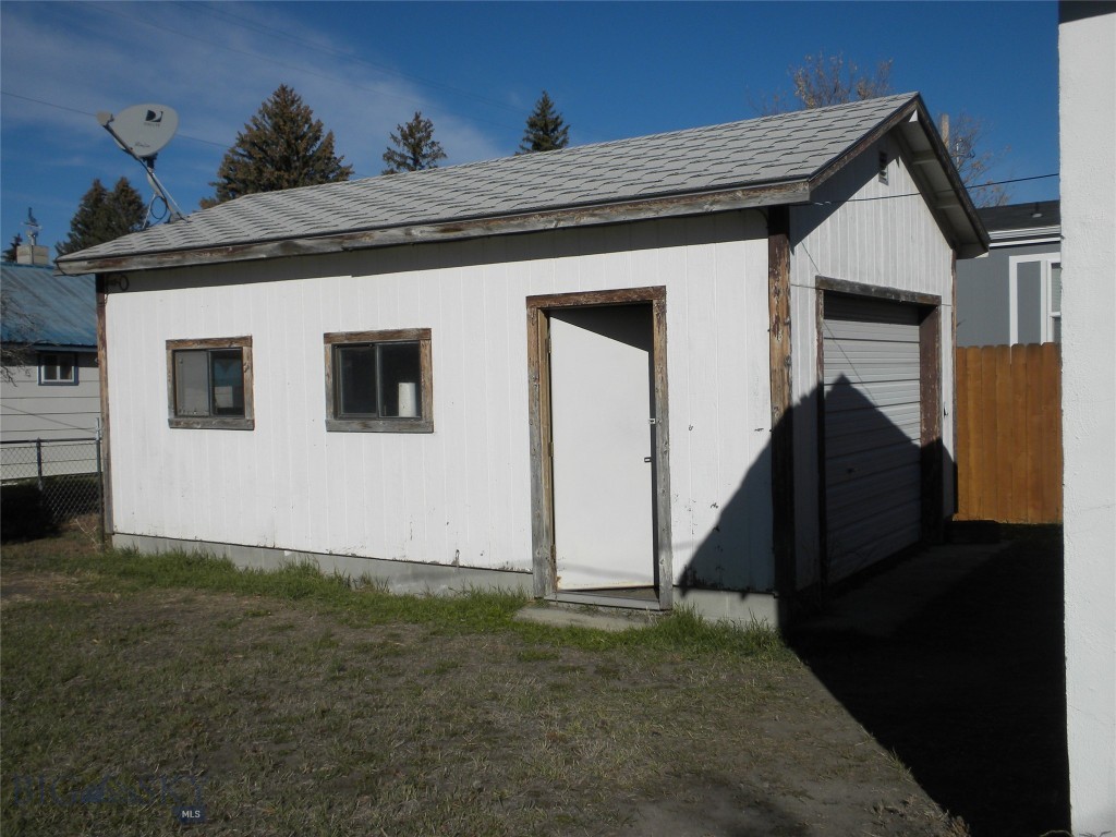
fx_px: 1193
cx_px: 558
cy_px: 418
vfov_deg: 38.7
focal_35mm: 37
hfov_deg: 50.1
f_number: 10
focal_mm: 6.6
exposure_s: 1/362
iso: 64
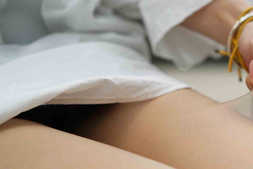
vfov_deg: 14.4
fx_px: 668
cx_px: 221
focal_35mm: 95
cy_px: 113
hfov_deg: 21.0
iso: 64
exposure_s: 1/640
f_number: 2.8
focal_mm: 50
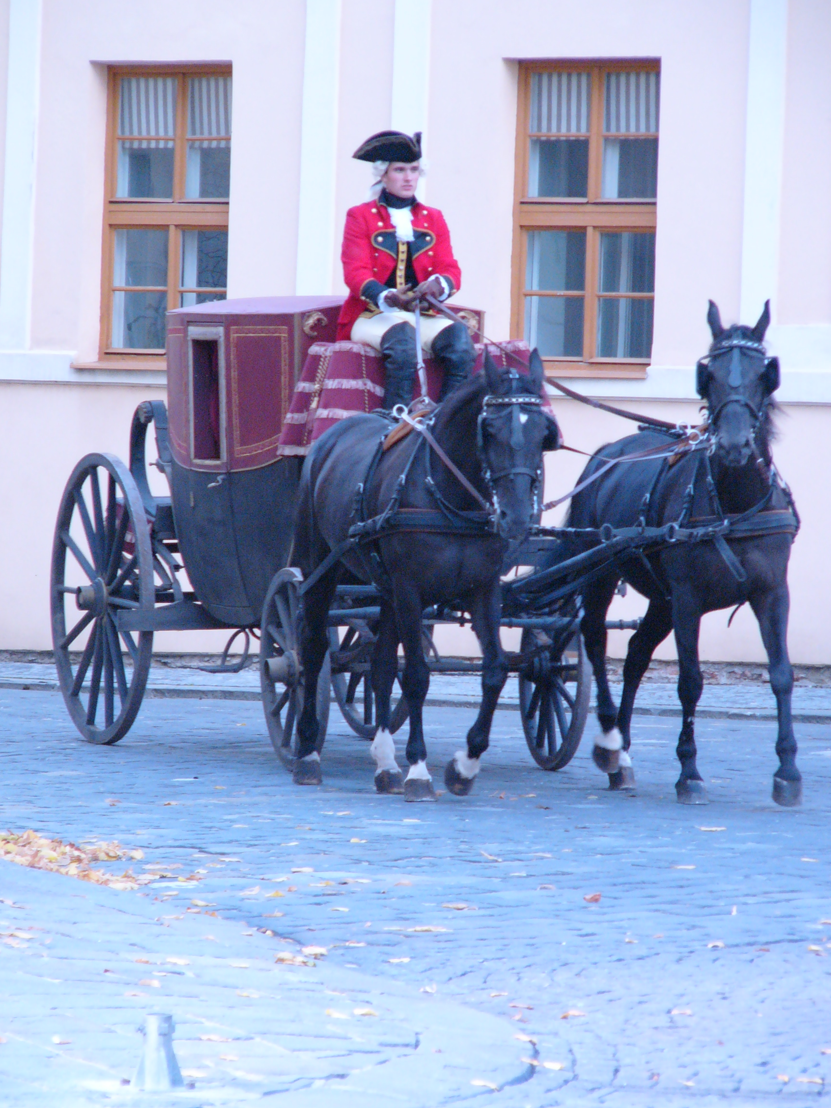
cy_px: 552
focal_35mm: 241
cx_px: 416
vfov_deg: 8.2
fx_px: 7713
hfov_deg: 6.2
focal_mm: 39.9
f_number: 2.8
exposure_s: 1/250
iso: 200
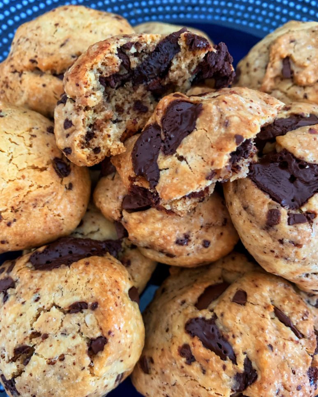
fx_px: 329
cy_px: 216
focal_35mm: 28
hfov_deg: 51.5
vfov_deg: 62.1
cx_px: 158
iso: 400
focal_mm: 4.25
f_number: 1.8
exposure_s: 1/54
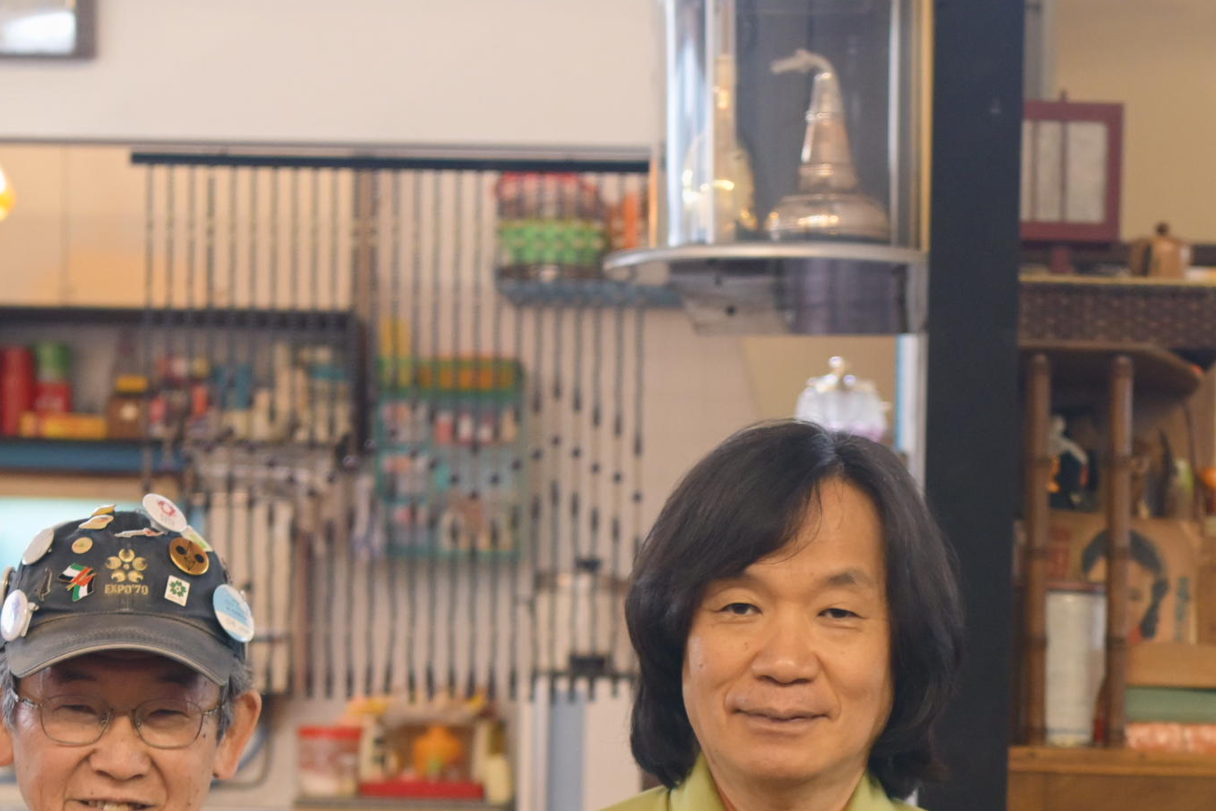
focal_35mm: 136
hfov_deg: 15.1
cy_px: 1080
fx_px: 4594
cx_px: 778
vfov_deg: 9.9
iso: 1250
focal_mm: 45
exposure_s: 1/125
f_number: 3.5
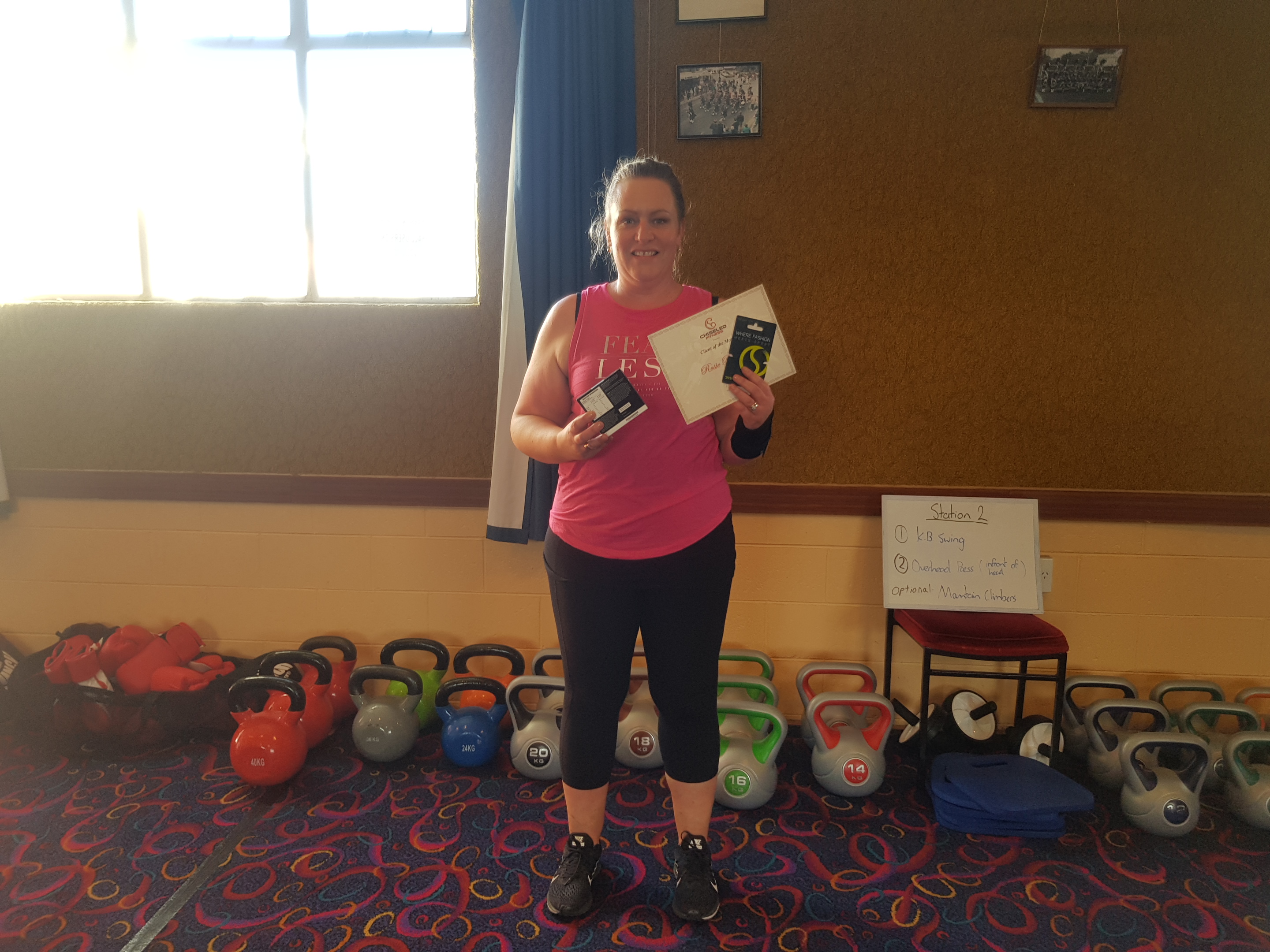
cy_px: 476
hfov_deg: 67.3
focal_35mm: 26
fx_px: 954
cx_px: 635
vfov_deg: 53.1
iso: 50
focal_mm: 4.3
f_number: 1.7
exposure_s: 1/50
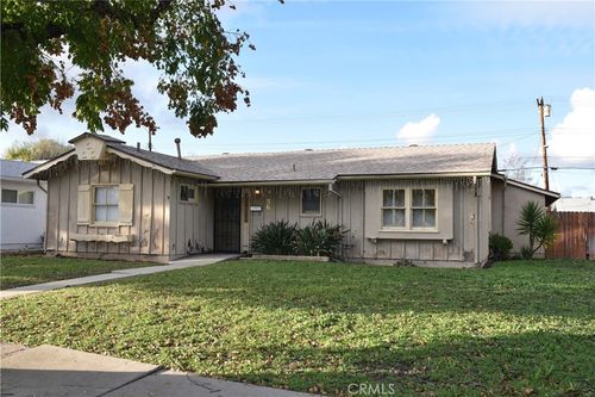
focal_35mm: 32
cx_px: 298
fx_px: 529
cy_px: 198
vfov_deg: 41.1
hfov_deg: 58.7
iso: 800
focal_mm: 32
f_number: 16
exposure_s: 1/200
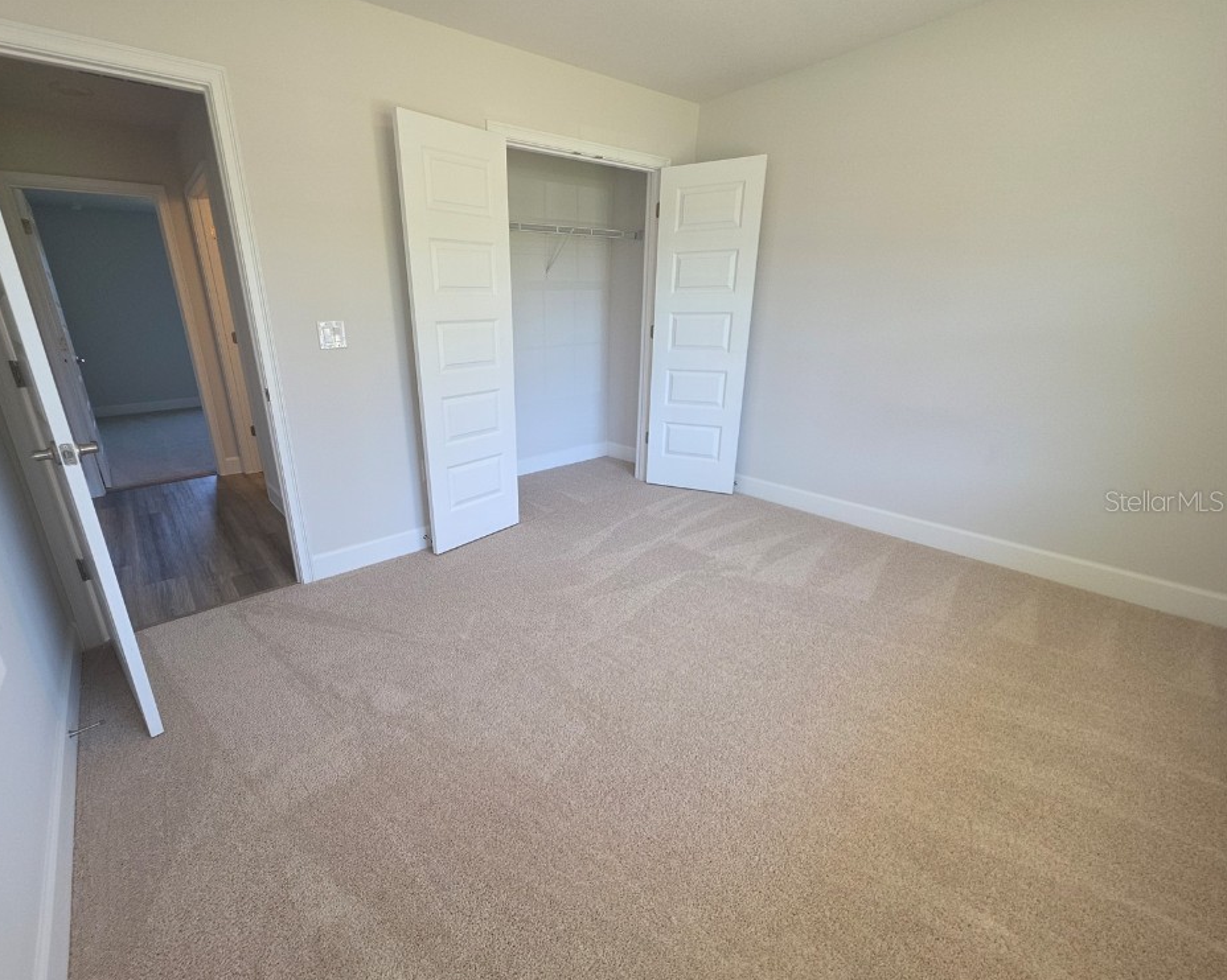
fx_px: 508
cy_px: 501
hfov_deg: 100.4
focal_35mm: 14
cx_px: 553
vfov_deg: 87.9
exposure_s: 1/60
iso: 50
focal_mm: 2.2
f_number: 1.9
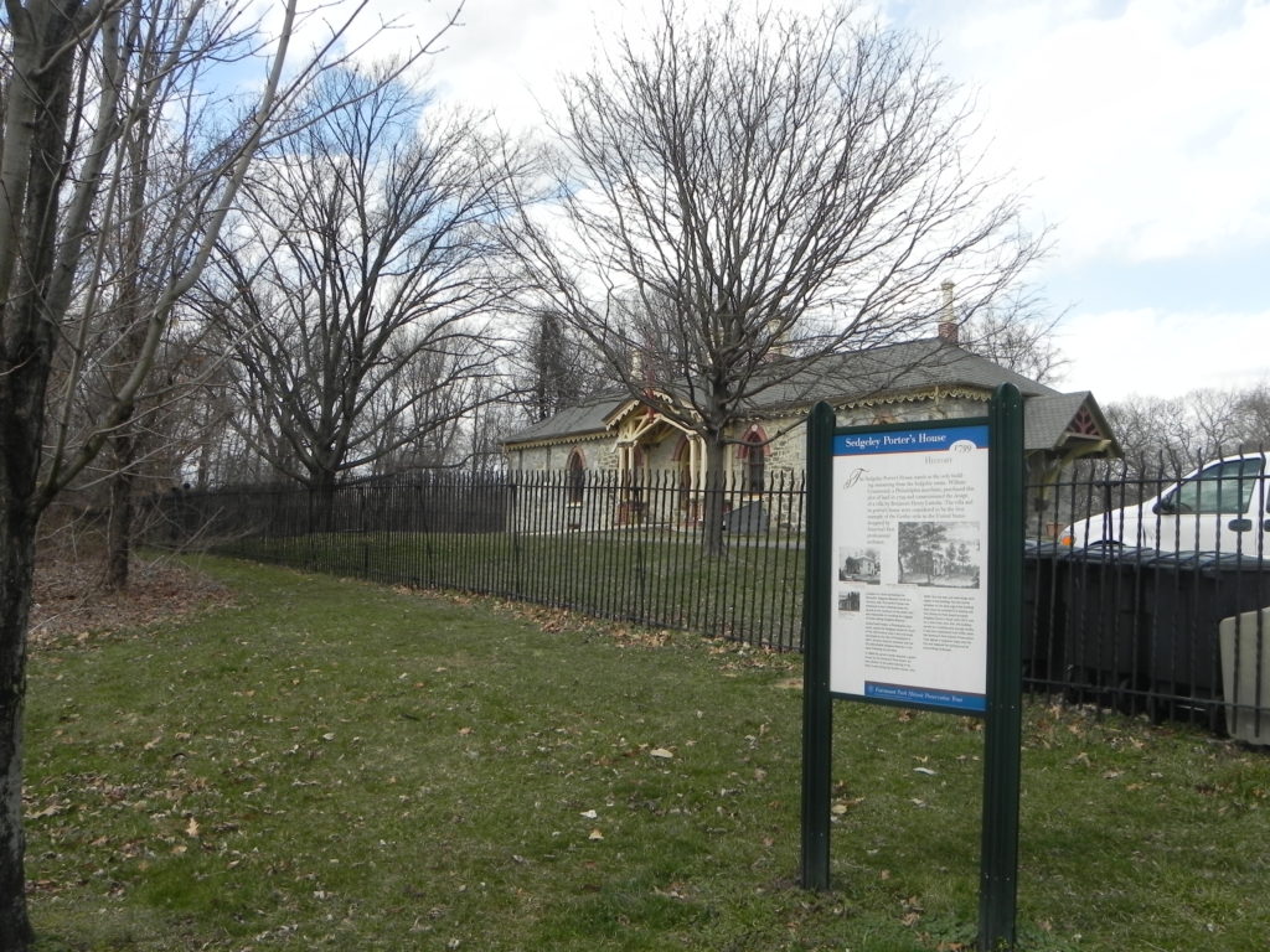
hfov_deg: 61.7
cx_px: 635
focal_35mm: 29
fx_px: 1064
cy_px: 476
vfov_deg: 48.2
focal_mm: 5.2
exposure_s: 1/305
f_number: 6.3
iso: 160
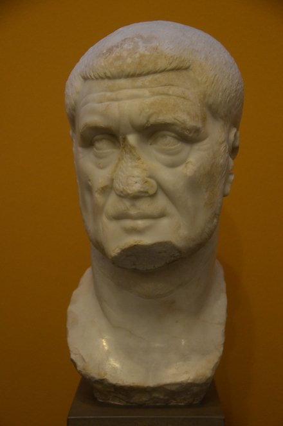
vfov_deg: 28.1
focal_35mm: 72
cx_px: 142
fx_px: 852
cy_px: 213
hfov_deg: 18.8
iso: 1250
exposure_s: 1/10
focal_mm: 48
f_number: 4.5
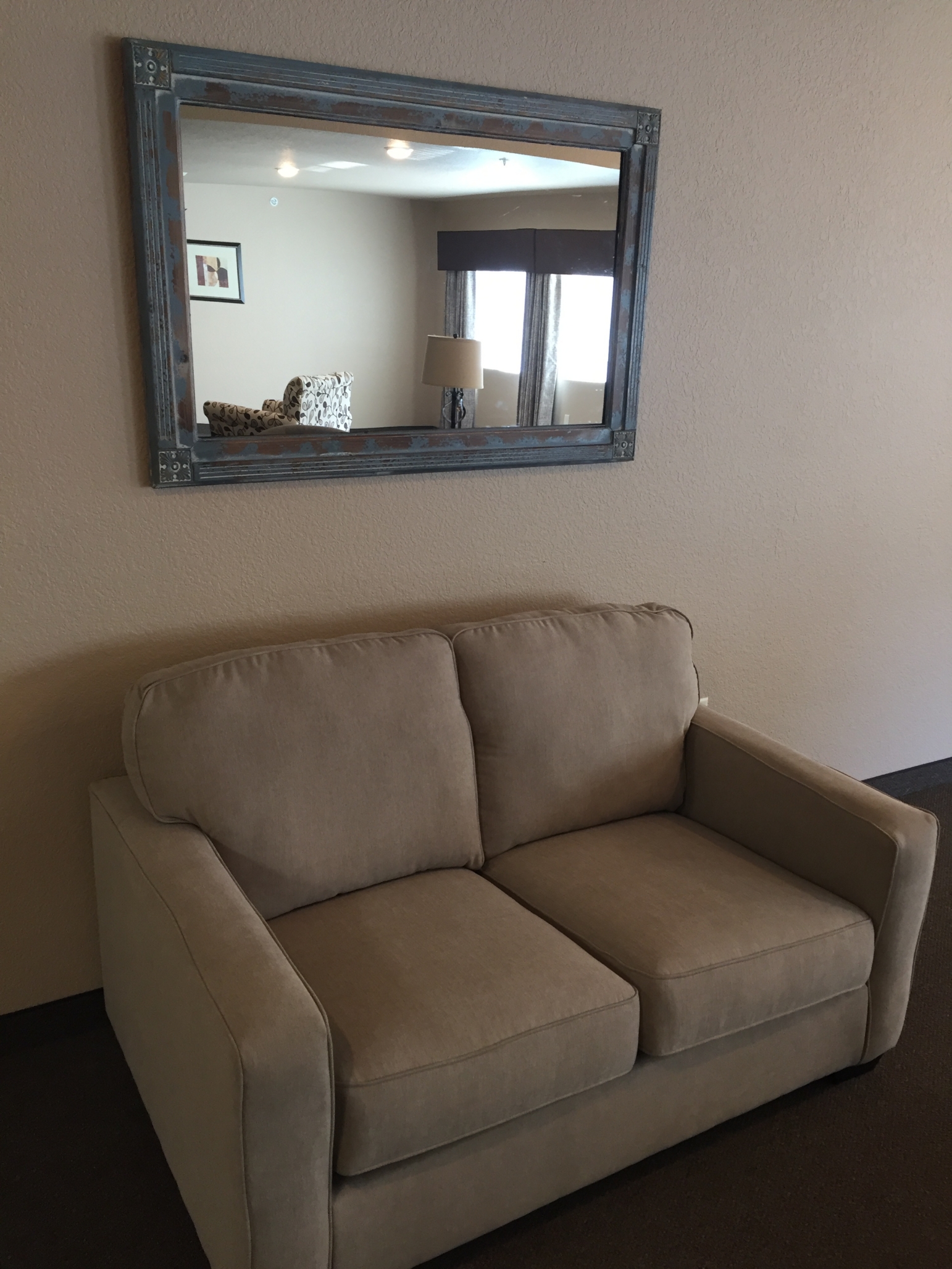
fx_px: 1063
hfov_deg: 48.2
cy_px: 634
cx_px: 476
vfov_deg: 61.7
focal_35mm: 29
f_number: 2.2
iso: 80
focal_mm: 4.15
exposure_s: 1/30
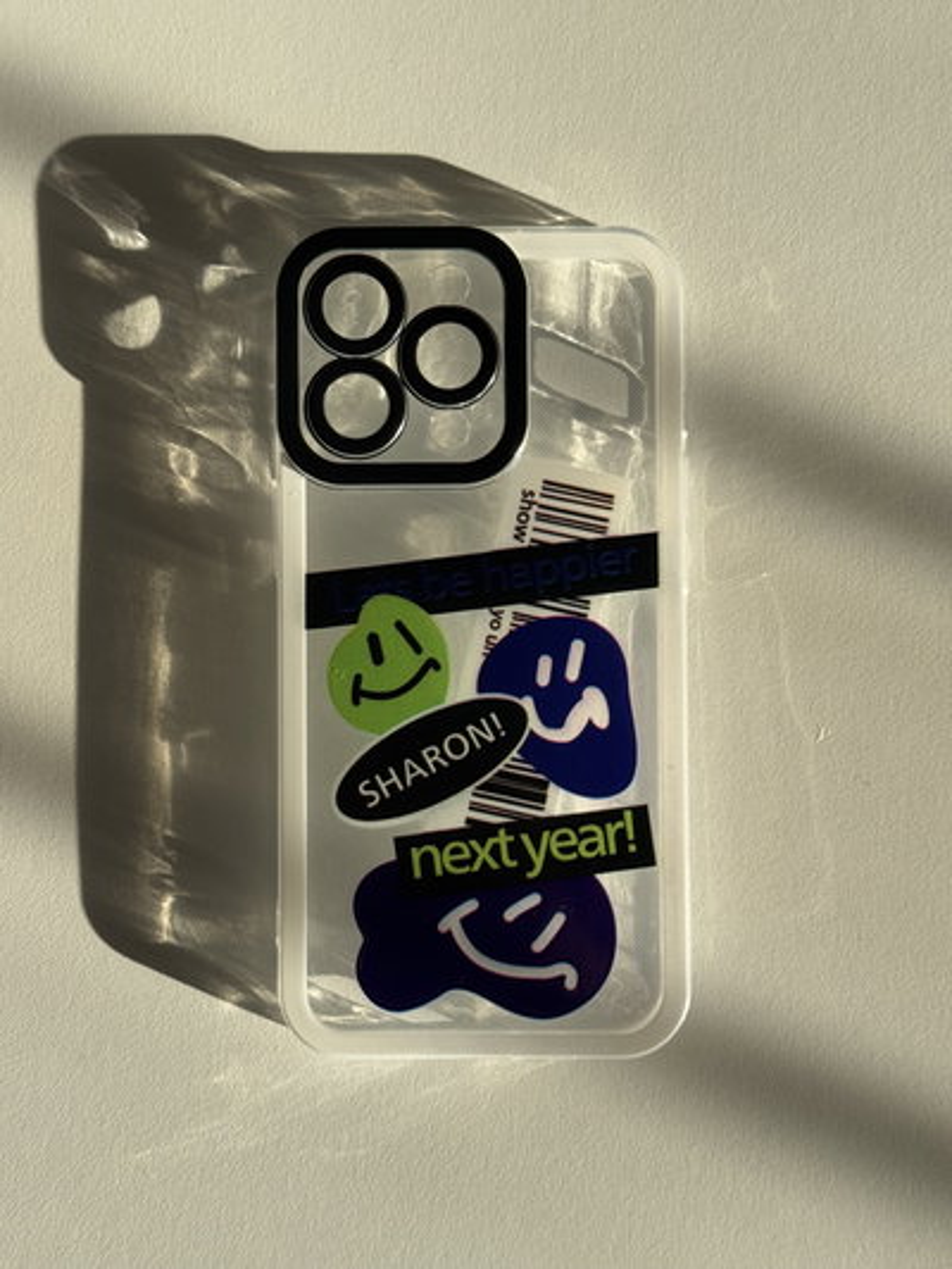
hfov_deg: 30.3
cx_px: 476
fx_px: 1759
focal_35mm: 48
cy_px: 634
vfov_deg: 39.6
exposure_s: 1/2717
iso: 64
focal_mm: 6.76
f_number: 1.78
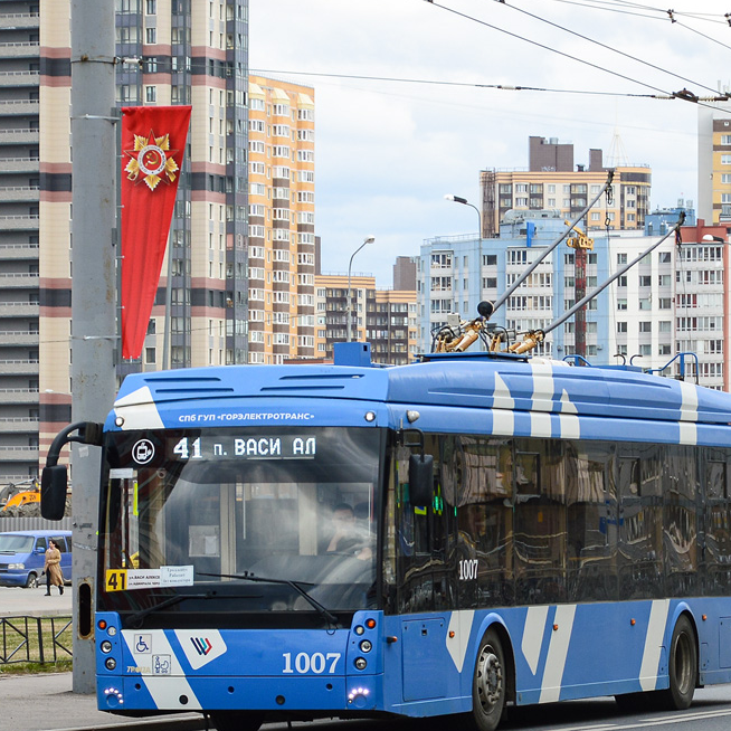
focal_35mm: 193
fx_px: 4611
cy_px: 376
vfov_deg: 9.1
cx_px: 366
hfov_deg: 9.1
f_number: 5.6
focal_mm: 66
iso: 200
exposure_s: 1/250
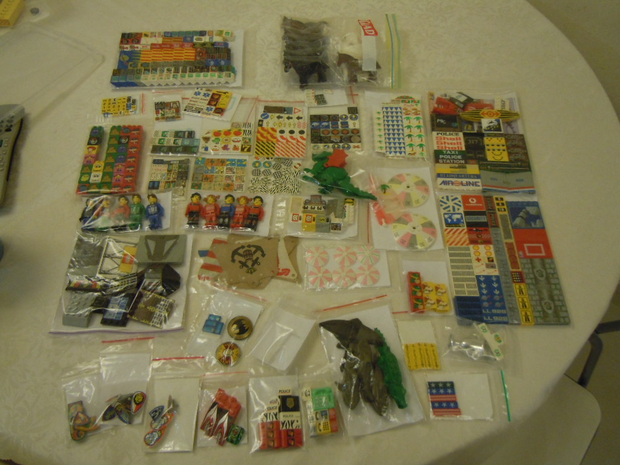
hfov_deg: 60.0
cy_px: 232
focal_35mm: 30
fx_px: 537
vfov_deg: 46.8
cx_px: 310
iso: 400
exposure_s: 1/30
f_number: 3.5
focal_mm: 5.4
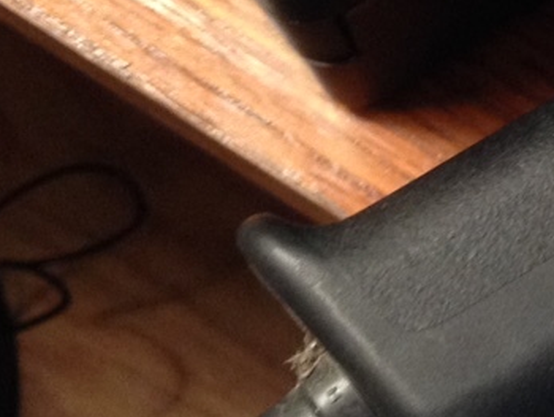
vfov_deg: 8.7
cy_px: -362
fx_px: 2610
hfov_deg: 11.3
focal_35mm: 163
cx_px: 977
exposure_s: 1/20
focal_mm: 4.28
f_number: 2.4
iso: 160
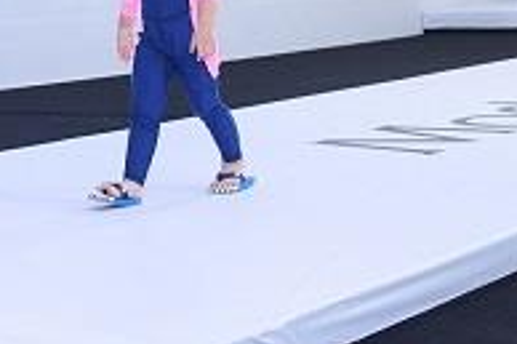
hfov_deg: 21.2
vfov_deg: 13.7
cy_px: -181
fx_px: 1334
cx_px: 8
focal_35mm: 93
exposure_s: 1/200
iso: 1000
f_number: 4
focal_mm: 30
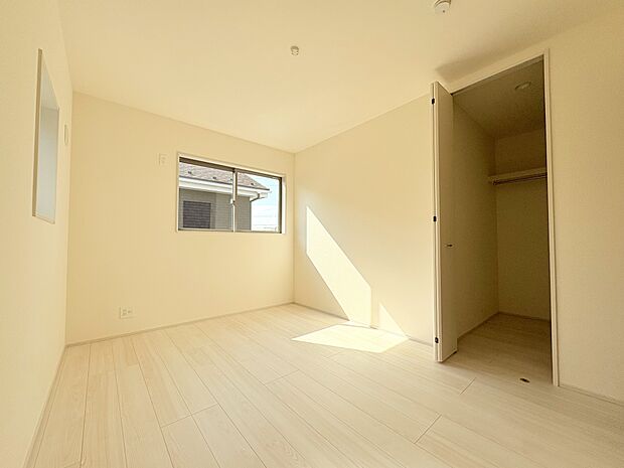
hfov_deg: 102.1
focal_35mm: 14
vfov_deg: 85.7
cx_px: 312
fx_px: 252
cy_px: 234
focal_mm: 2.22
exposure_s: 1/840
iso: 40
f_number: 2.2
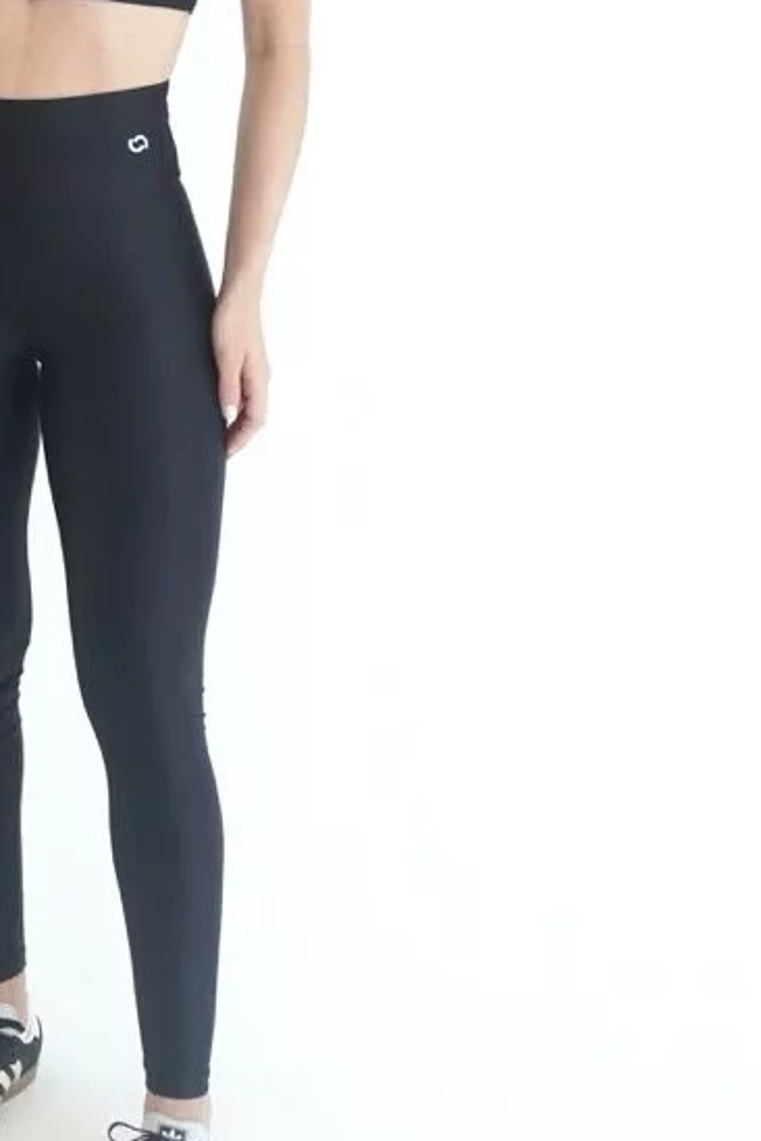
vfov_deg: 25.4
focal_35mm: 77
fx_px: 2441
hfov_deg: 17.5
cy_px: 98
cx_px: 132
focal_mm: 22
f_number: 5.6
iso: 640
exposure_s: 1/160
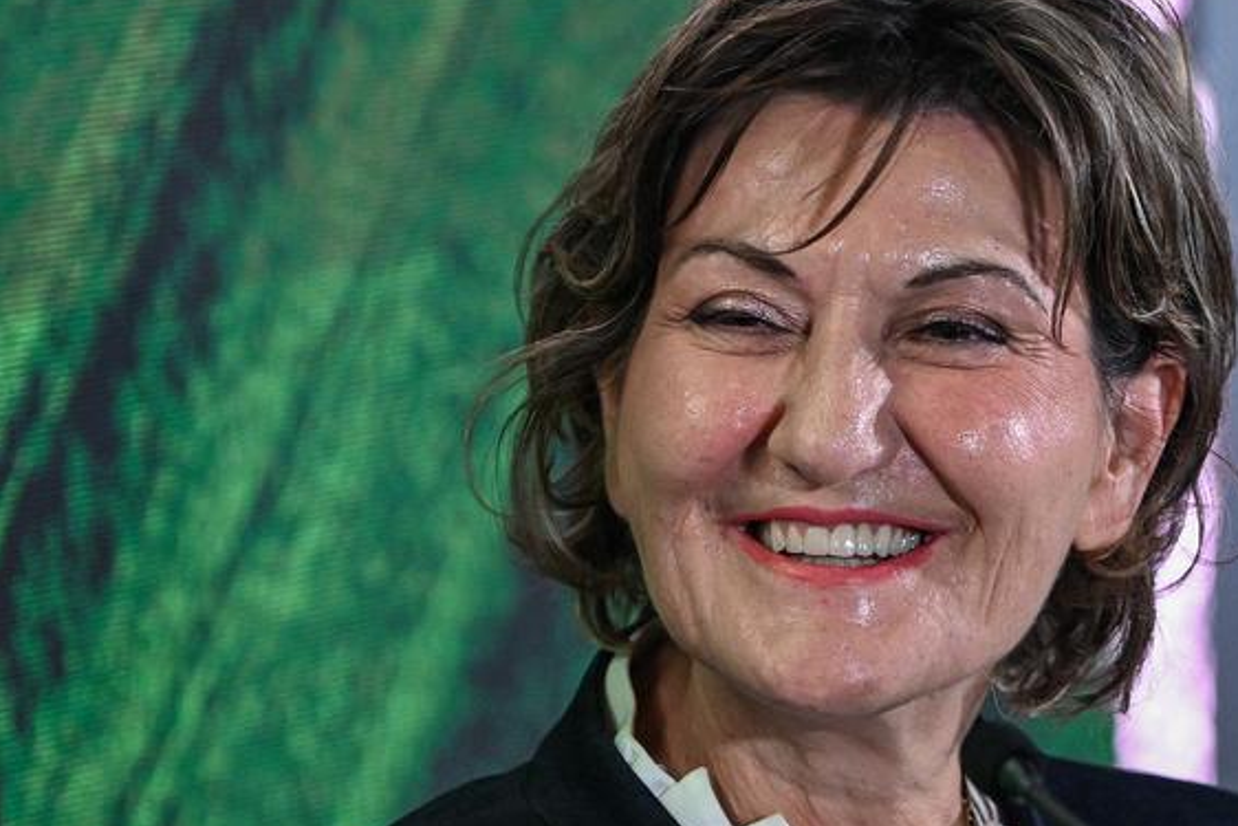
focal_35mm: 427
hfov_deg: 4.8
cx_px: 844
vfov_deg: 3.2
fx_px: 14687
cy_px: 970
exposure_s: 1/160
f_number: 2.8
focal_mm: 150
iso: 2500
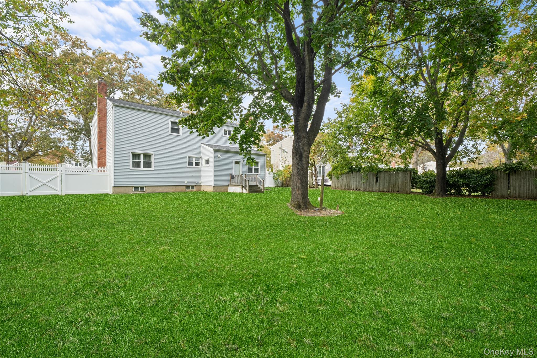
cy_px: 179
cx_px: 268
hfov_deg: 100.4
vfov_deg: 77.3
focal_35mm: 15
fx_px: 224
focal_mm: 15
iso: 500
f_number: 9
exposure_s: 1/15
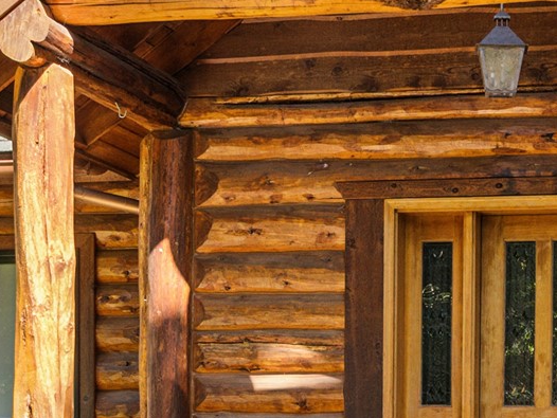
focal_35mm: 119
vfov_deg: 12.3
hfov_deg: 16.3
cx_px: 500
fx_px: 1916
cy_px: 444
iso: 100
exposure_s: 1/80
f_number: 6.3
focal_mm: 20
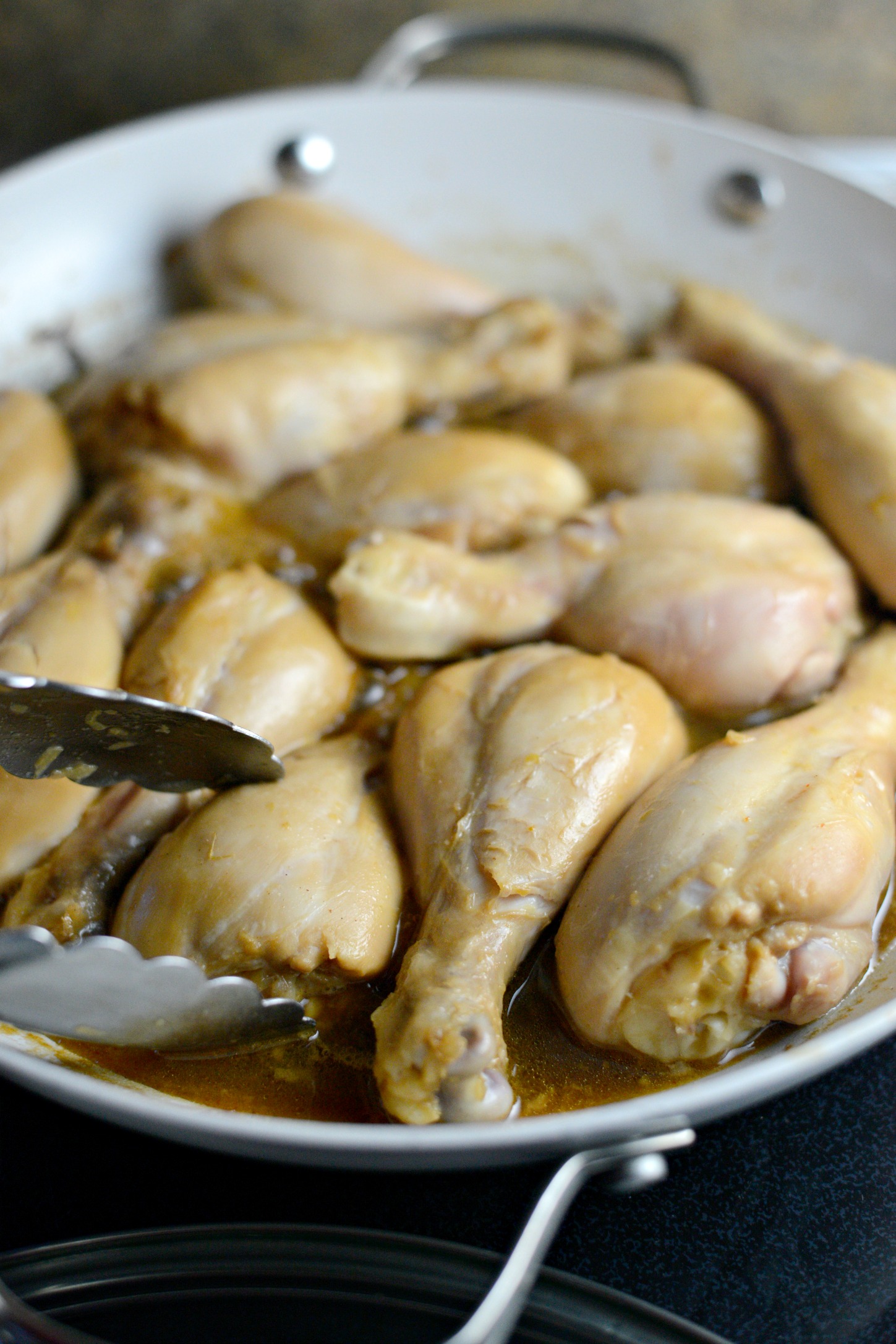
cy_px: 672
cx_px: 448
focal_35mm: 50
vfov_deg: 39.6
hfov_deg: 27.0
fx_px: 1865
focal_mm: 50
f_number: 2.8
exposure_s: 1/1000
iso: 2800
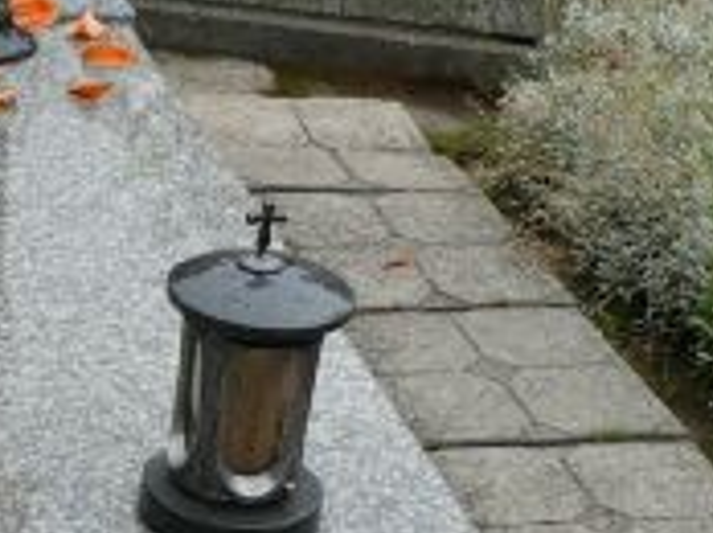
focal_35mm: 129
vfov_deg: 11.4
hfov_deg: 14.6
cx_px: -242
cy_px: 508
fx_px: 2653
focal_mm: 7.4
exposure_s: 1/125
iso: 100
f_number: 4
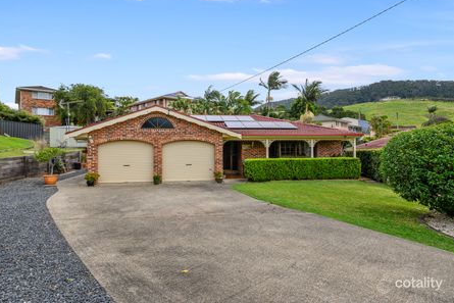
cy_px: 144
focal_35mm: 19
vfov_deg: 64.6
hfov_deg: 86.9
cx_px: 219
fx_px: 240
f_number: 9
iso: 200
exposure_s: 1/200
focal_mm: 18
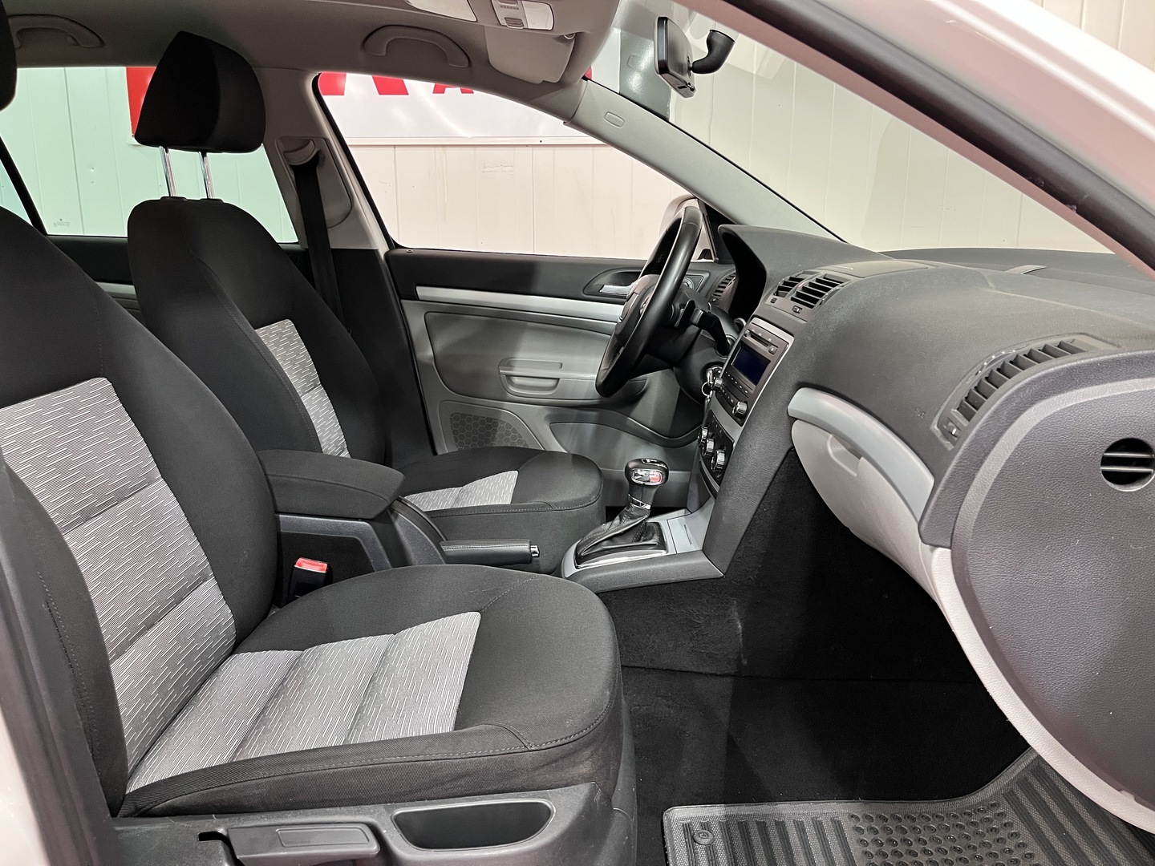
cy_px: 433
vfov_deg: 53.1
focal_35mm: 26
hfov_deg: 67.3
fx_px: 868
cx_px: 578
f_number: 1.6
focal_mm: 5.1
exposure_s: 1/50
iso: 320
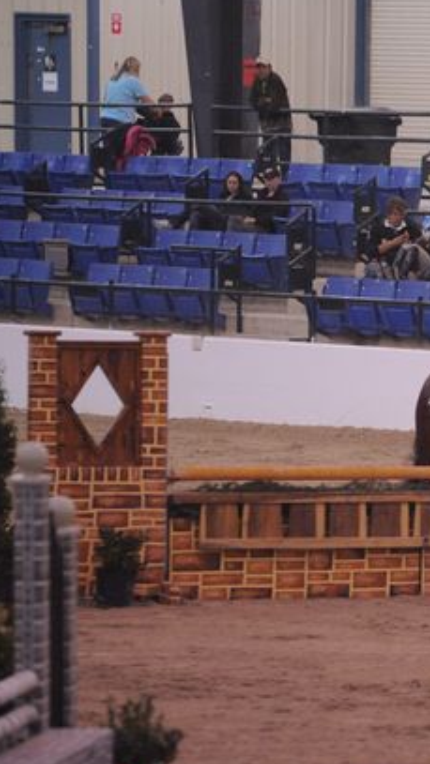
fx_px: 6667
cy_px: 375
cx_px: 499
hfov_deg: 3.7
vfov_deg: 6.6
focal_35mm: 329
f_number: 2.8
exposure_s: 1/400
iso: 5000
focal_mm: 200
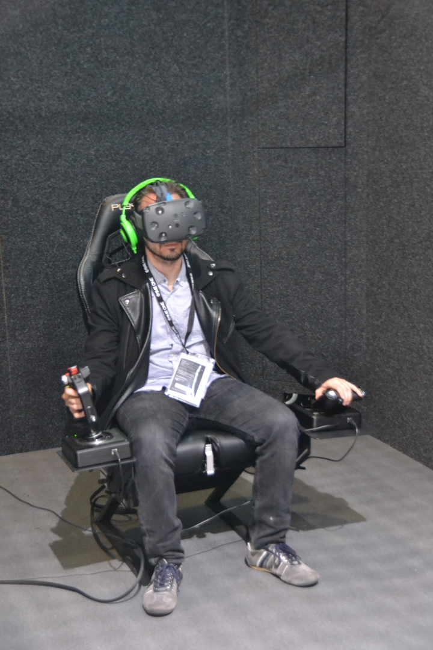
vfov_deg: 35.1
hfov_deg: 23.8
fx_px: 1028
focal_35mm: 57
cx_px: 216
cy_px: 325
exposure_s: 1/5
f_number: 4.2
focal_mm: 38
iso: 3200
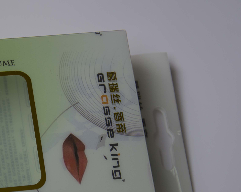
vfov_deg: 9.7
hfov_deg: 12.1
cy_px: 159
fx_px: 1127
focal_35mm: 158
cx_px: 37
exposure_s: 1/60
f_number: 5.6
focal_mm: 52
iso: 100
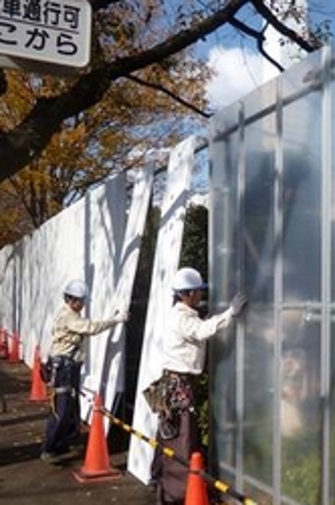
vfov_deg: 48.3
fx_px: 560
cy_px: 295
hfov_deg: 33.0
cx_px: 224
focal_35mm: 40
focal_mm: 4.3
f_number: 2.5
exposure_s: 1/1600
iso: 100
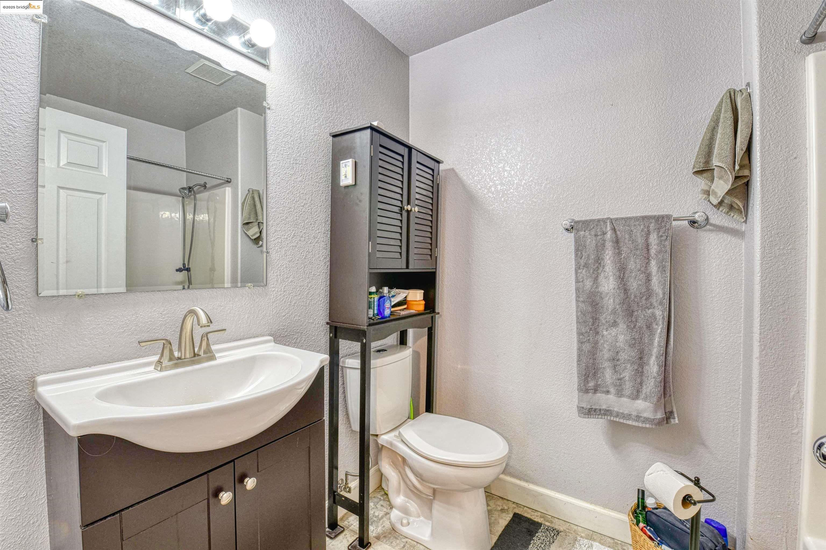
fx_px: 344
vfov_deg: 77.3
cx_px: 413
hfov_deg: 100.4
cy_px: 275
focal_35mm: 15
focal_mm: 15
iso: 400
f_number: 11
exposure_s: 1/10
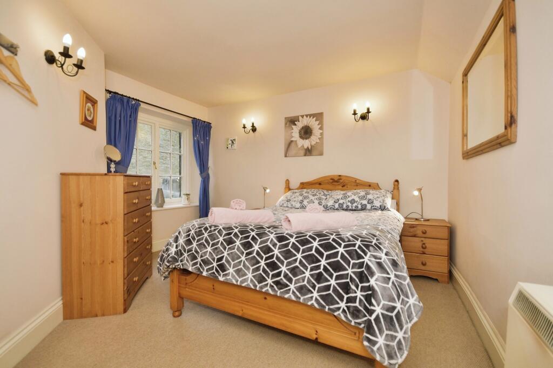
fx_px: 246
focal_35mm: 16
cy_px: 184
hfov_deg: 96.8
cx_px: 276
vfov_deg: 73.7
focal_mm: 11
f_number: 8
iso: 400
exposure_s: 1/40
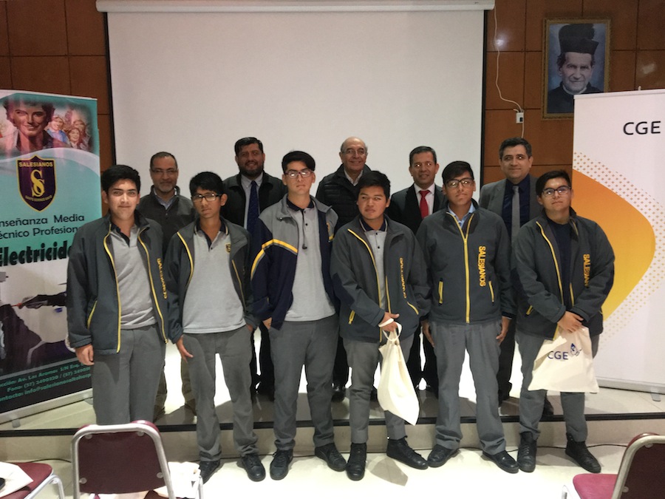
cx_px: 332
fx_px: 557
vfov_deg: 48.2
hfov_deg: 61.7
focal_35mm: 29
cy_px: 250
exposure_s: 1/17
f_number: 2.2
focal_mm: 4.15
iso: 250
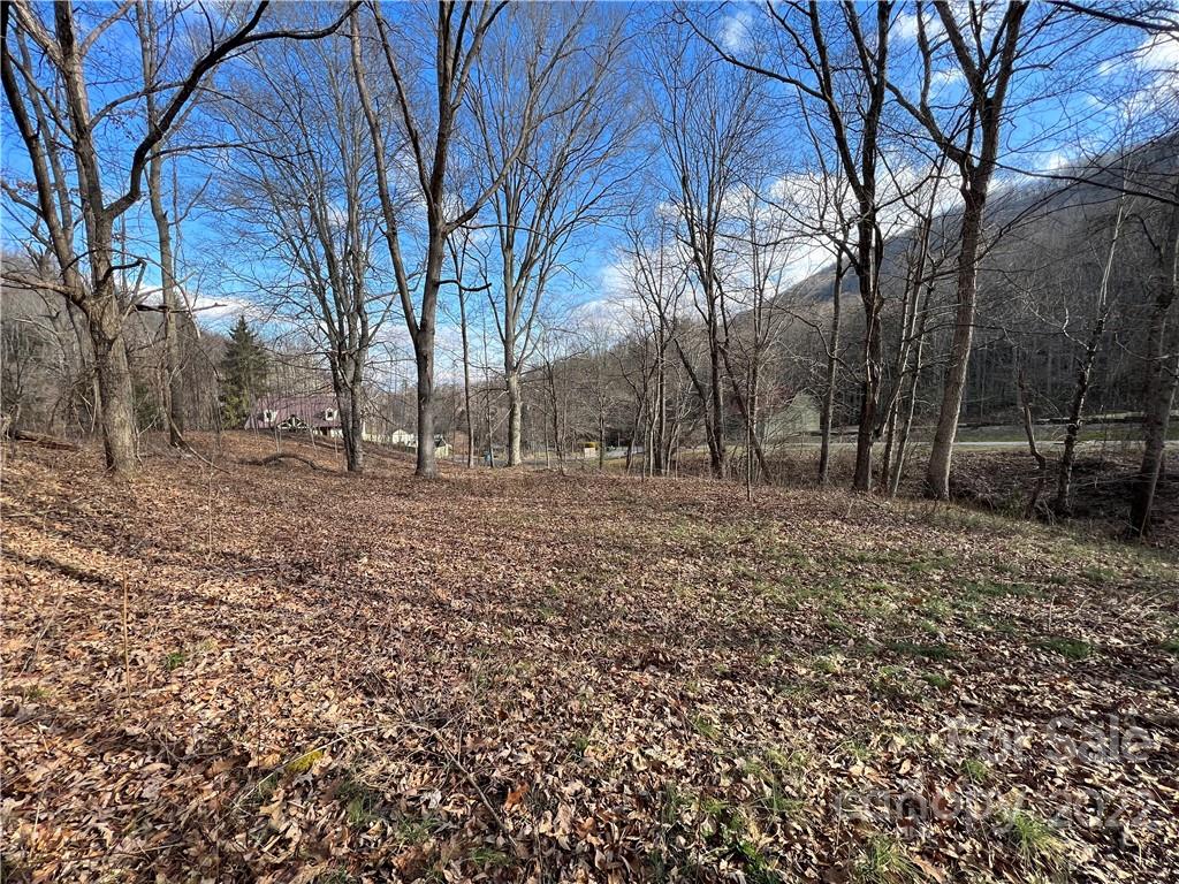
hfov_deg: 106.2
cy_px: 442
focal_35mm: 13
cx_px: 590
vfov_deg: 89.9
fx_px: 443
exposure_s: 1/490
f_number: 1.8
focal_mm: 1.57
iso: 32
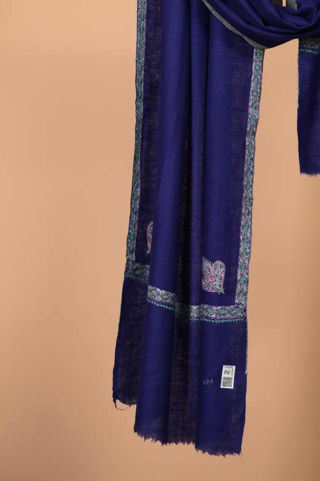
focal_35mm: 91
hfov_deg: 14.9
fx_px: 1213
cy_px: 106
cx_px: 253
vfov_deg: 22.1
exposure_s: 1/320
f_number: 4
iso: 160
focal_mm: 57
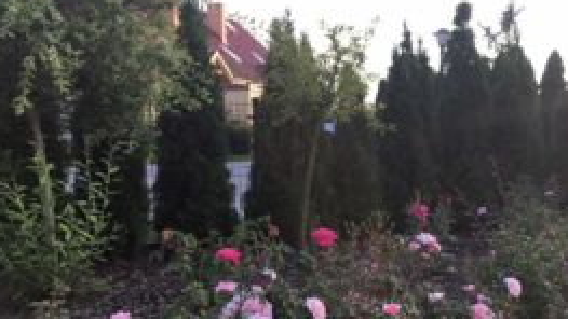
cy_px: 223
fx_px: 633
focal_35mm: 42
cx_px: 335
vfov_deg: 28.1
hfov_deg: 48.1
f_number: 2.2
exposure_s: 1/125
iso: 25
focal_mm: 4.15
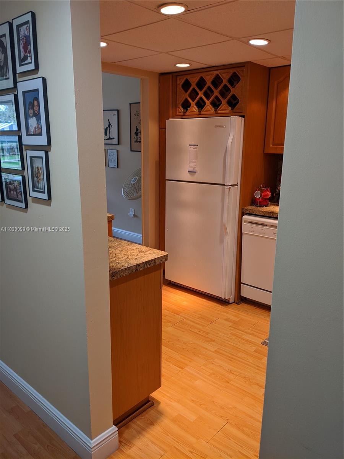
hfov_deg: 51.4
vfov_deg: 65.3
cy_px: 230
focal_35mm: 27
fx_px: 358
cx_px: 172
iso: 54
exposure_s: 1/40
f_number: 1.8
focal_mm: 4.44
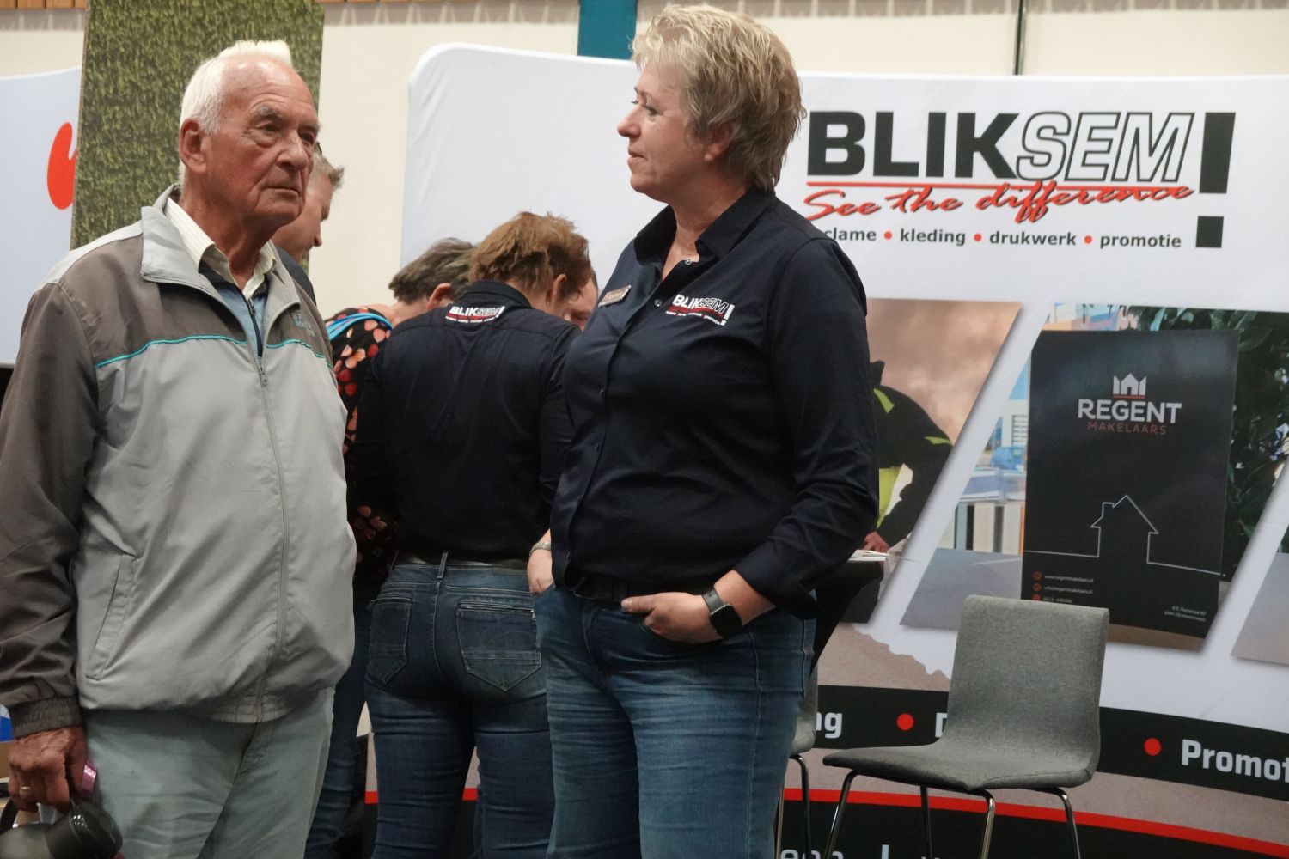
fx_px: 2685
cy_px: 430
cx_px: 644
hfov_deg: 27.0
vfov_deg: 18.2
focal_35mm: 75
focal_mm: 27.44
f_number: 4
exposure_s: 1/100
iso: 3200
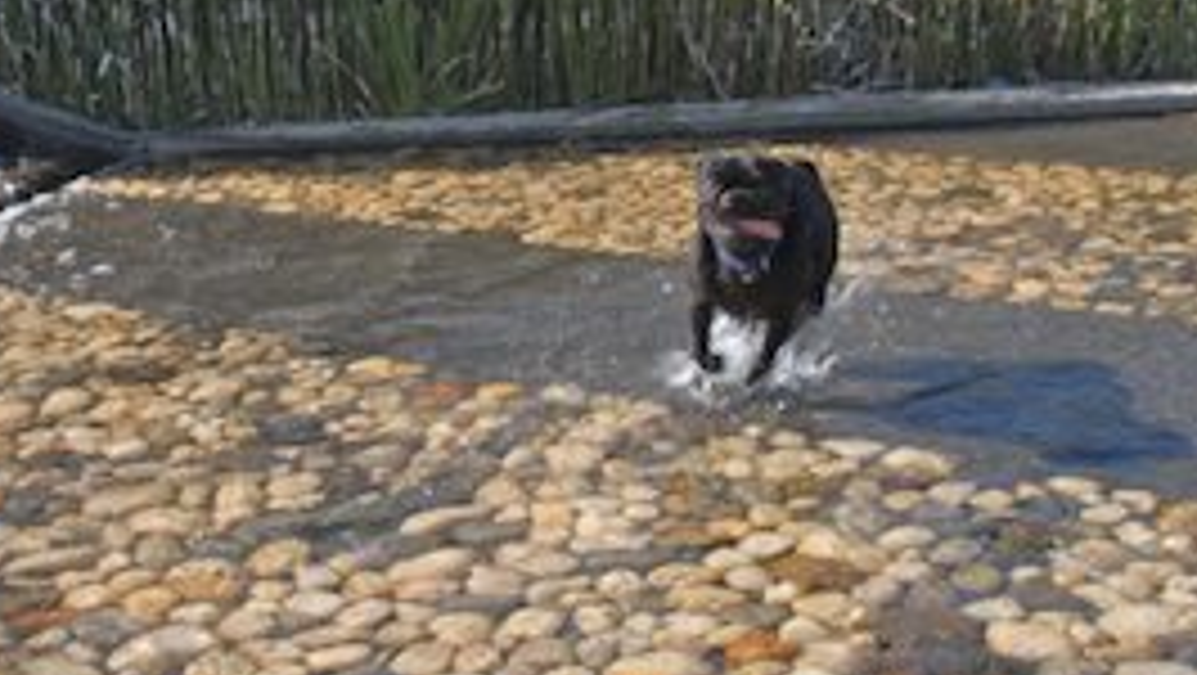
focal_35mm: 59
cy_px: 198
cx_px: 554
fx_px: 1874
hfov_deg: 35.4
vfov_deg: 20.3
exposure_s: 1/125
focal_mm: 20
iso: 100
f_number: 8
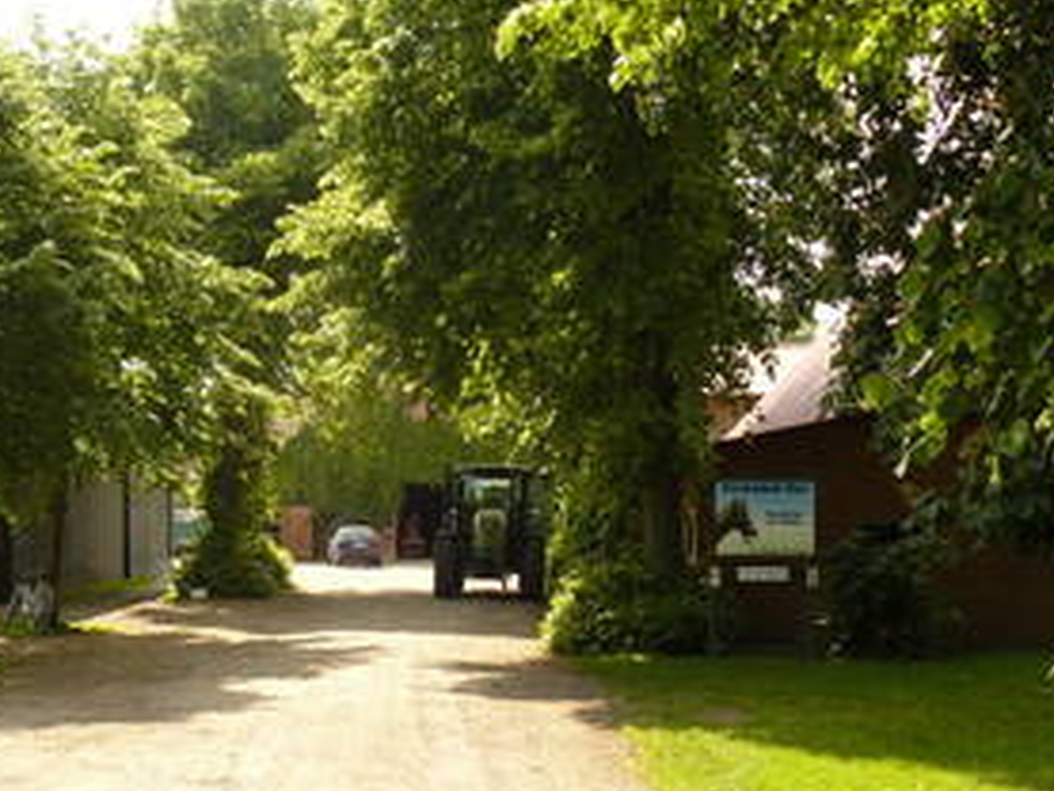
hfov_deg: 36.4
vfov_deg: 27.9
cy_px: 506
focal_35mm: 52
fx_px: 1584
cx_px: 339
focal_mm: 6
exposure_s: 1/160
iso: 100
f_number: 4
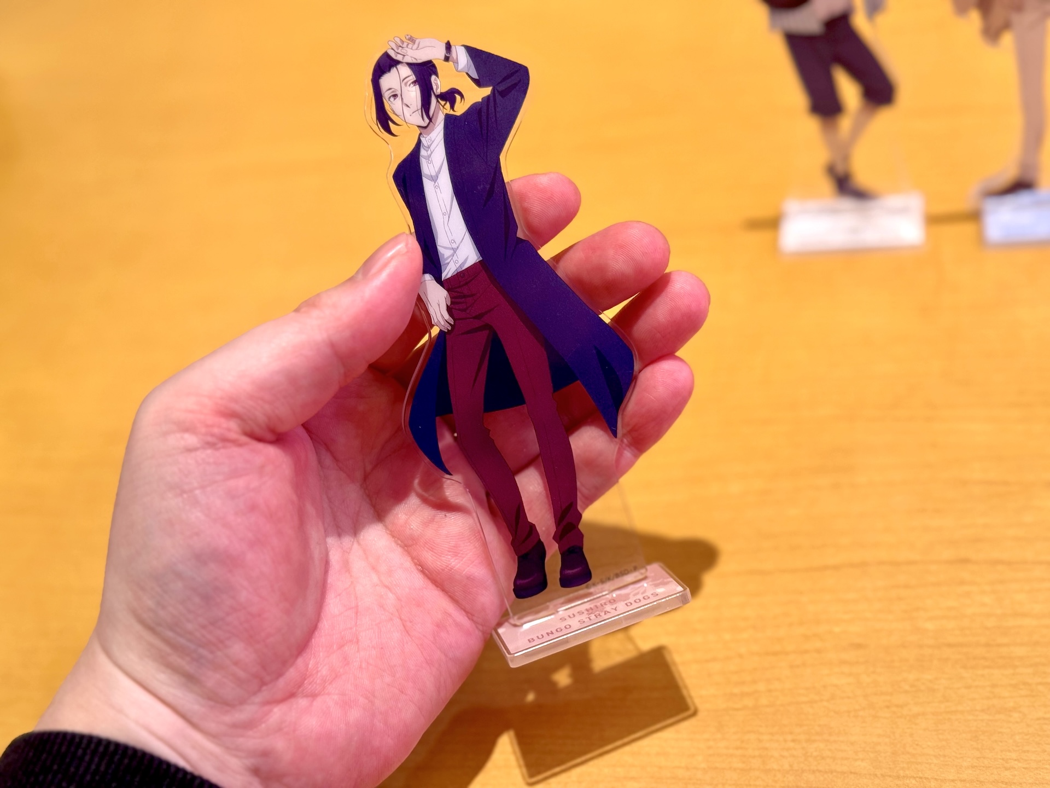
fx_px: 1456
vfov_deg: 30.3
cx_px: 525
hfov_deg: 39.7
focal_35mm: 48
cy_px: 394
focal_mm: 6.76
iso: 80
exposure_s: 1/100
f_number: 1.78
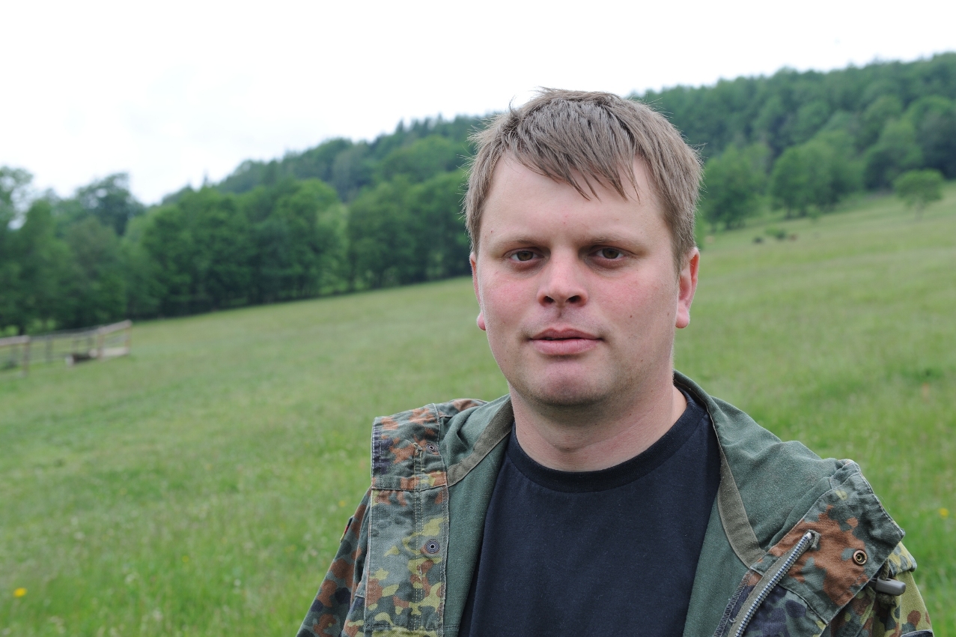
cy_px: 318
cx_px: 478
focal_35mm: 48
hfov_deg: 41.1
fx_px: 1274
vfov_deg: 28.0
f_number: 7.1
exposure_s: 1/200
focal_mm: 48
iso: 200
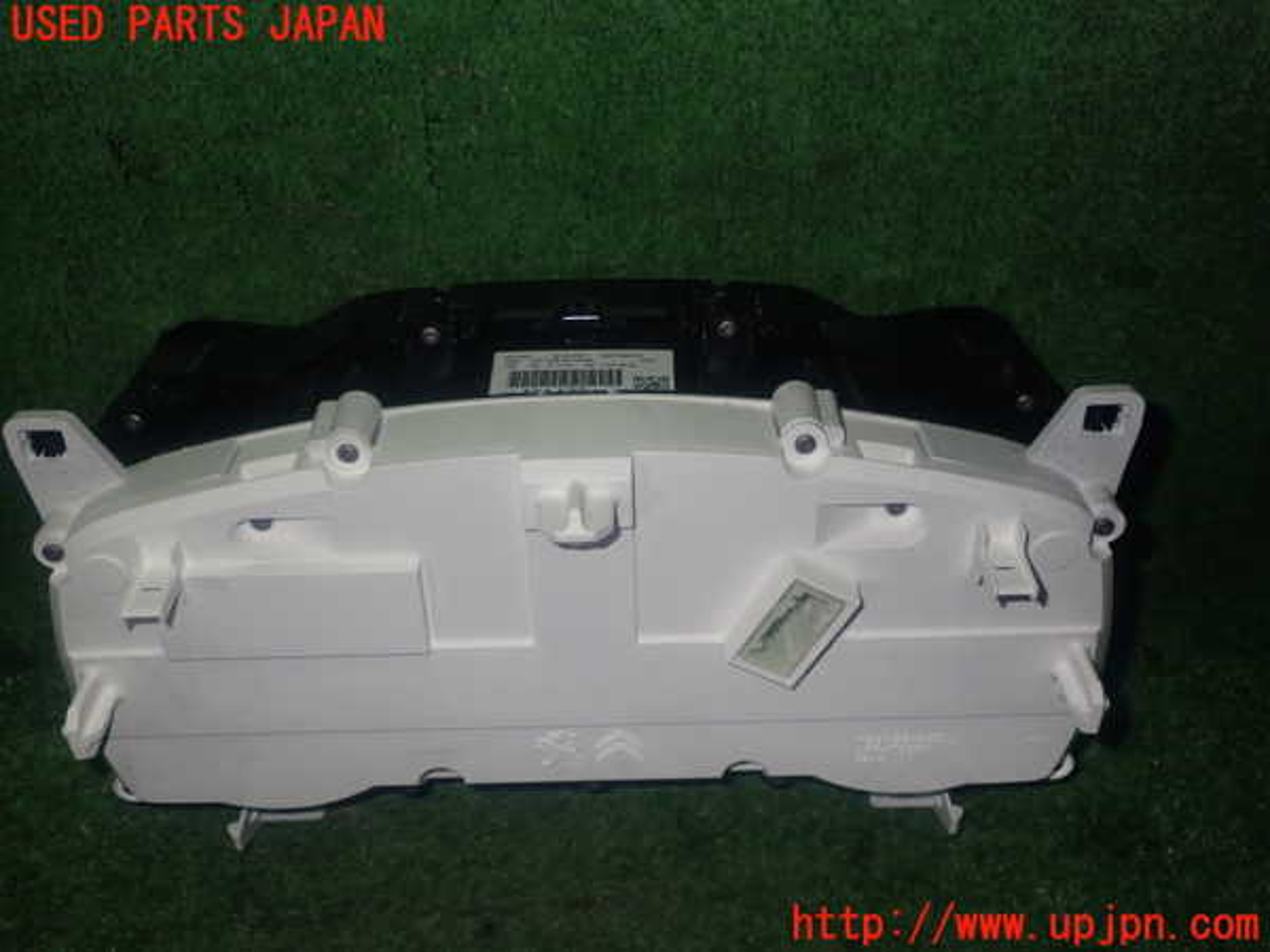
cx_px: 635
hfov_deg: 51.4
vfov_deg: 39.7
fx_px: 1321
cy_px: 476
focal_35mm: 36
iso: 200
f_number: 7.1
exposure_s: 1/40
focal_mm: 6.37
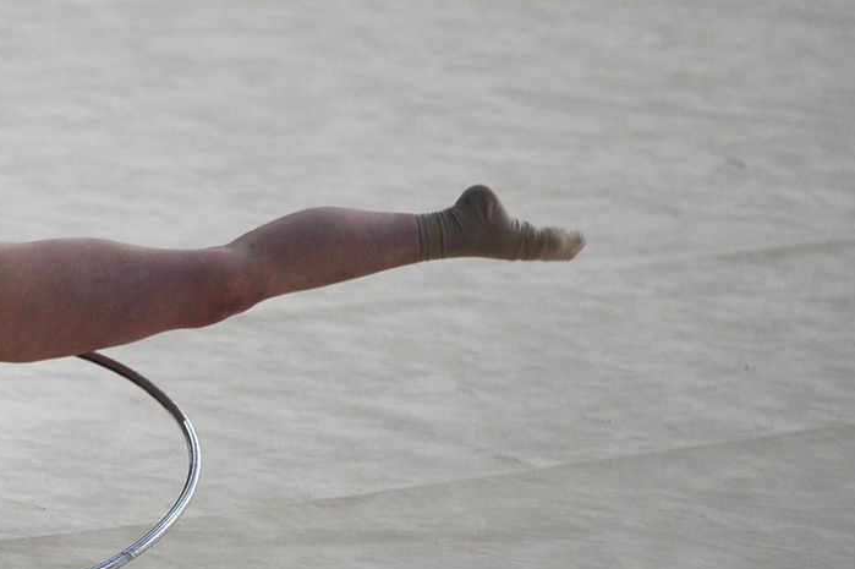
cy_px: 347
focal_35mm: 687
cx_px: -105
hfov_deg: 3.0
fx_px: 16304
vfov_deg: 2.0
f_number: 2.8
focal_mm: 300
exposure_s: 1/2000
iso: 3200
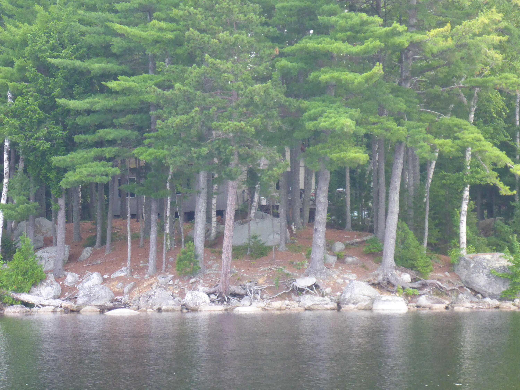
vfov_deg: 10.5
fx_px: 2118
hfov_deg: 14.0
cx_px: 260
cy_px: 195
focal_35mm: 141
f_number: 5.9
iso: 400
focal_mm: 22.8
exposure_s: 1/40
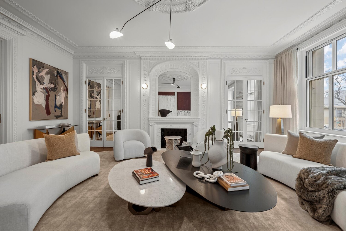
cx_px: 173
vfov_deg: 77.3
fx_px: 144
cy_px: 116
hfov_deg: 100.4
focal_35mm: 15
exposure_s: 1/5
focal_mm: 15
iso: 320
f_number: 8
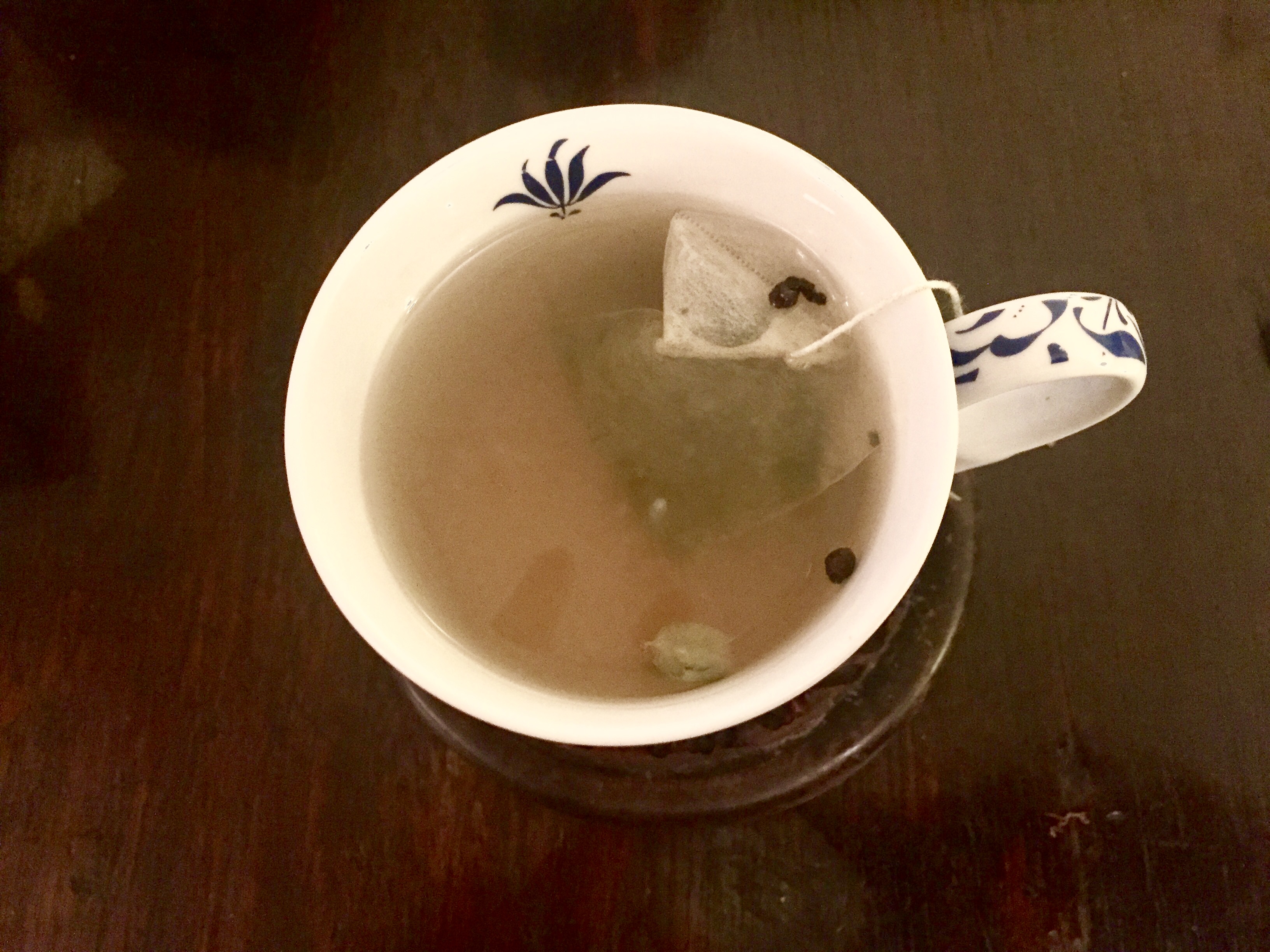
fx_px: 1064
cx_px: 635
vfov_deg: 48.2
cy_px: 476
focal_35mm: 29
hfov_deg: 61.7
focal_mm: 4.15
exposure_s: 1/17
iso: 500
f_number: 2.2
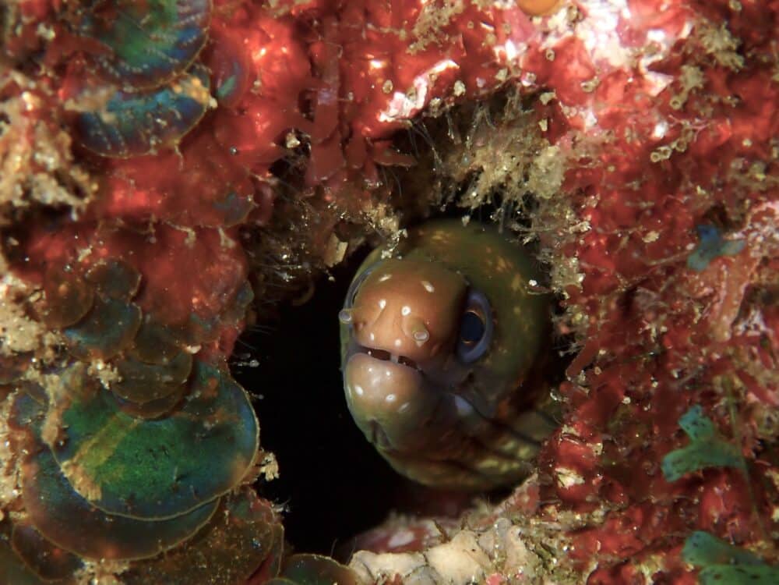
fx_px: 2250
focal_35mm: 100
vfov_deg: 14.8
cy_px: 292
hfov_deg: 19.6
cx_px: 390
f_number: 6.3
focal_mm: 18
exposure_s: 1/200
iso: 200
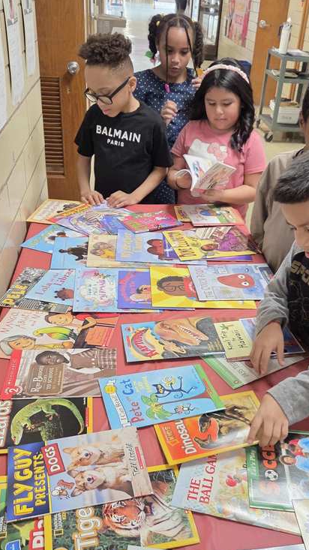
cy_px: 285
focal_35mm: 35
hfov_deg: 33.6
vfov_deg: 56.6
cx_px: 184
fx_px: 510
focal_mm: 5.4
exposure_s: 1/120
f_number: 1.8
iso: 320
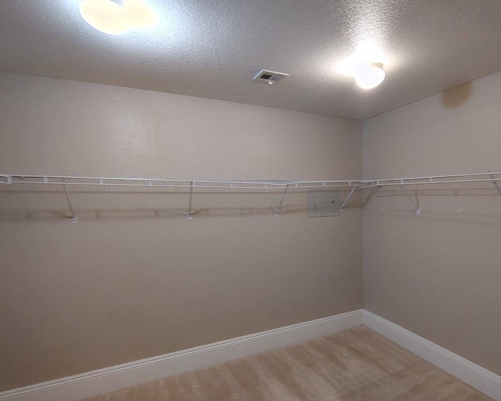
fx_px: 297
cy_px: 212
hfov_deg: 79.4
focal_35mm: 20
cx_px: 301
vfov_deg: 68.0
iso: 530
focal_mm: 2.13
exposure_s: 1/24
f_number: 2.2
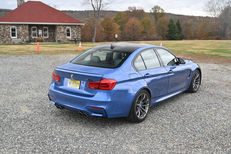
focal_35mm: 41
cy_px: 77
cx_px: 116
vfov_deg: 32.6
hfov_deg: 47.4
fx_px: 263
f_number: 6.3
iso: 4000
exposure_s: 1/500
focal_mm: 41
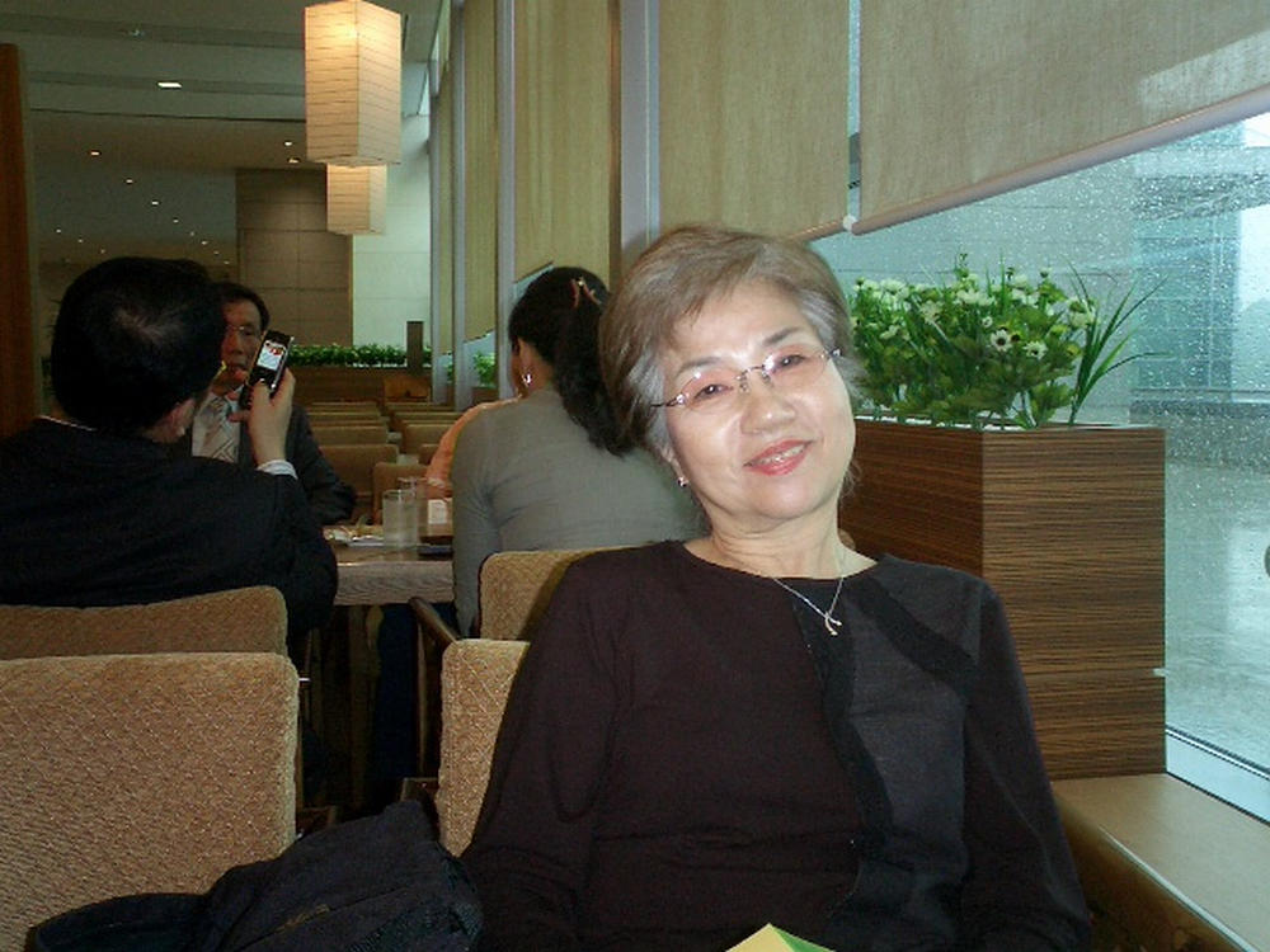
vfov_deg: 38.7
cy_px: 476
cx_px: 635
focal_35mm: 37
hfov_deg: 50.1
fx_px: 1357
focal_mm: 5.6
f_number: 3.5
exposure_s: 1/40
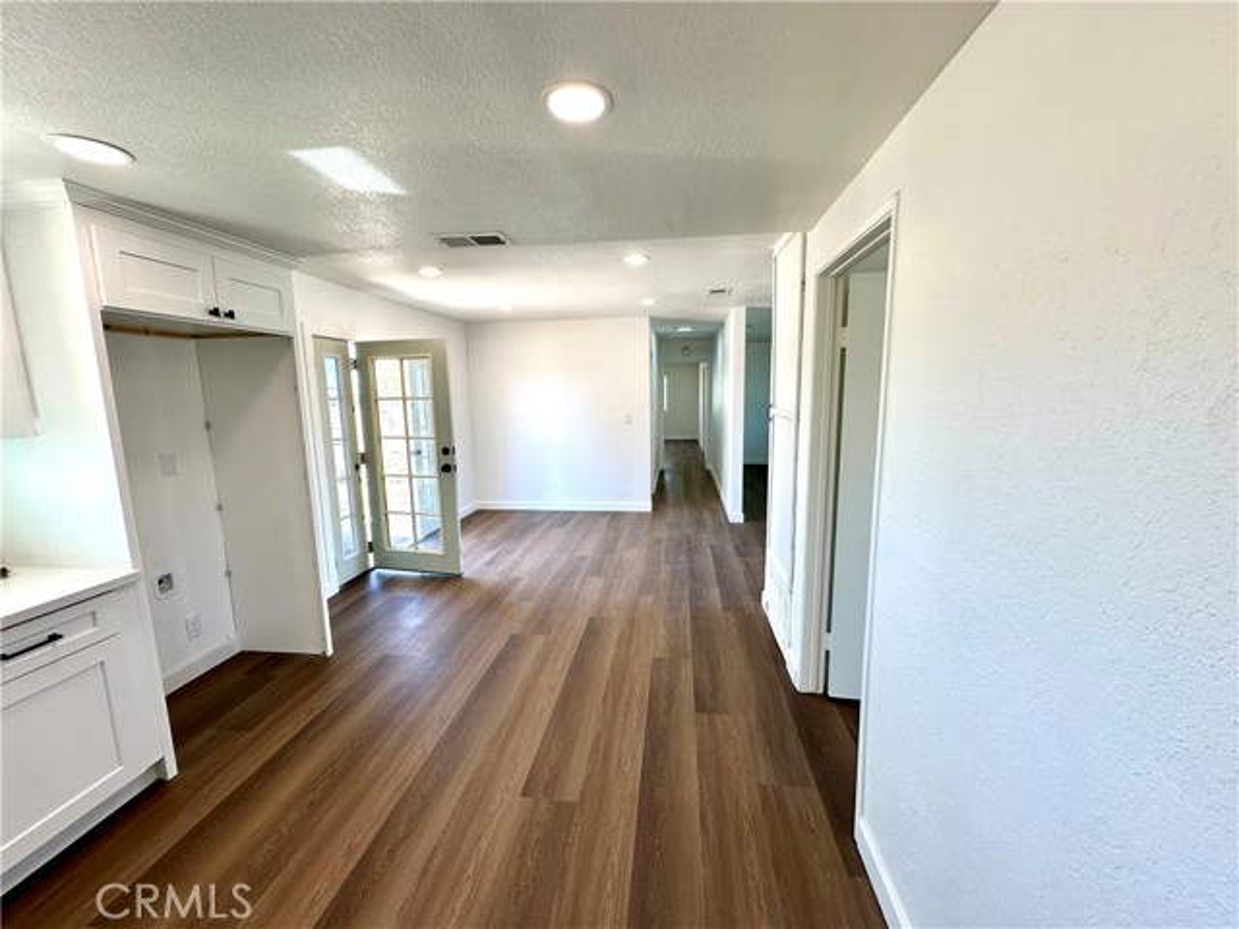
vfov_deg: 85.7
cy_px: 464
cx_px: 620
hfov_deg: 102.1
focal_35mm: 14
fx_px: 501
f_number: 2.2
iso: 50
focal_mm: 2.22
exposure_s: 1/120
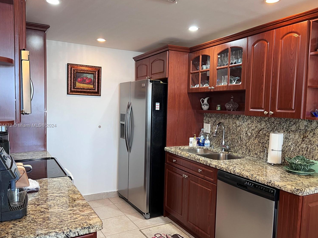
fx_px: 257
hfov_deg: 63.5
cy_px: 126
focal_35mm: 28
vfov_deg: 49.7
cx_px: 159
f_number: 1.5
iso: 320
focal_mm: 5.7
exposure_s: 1/60
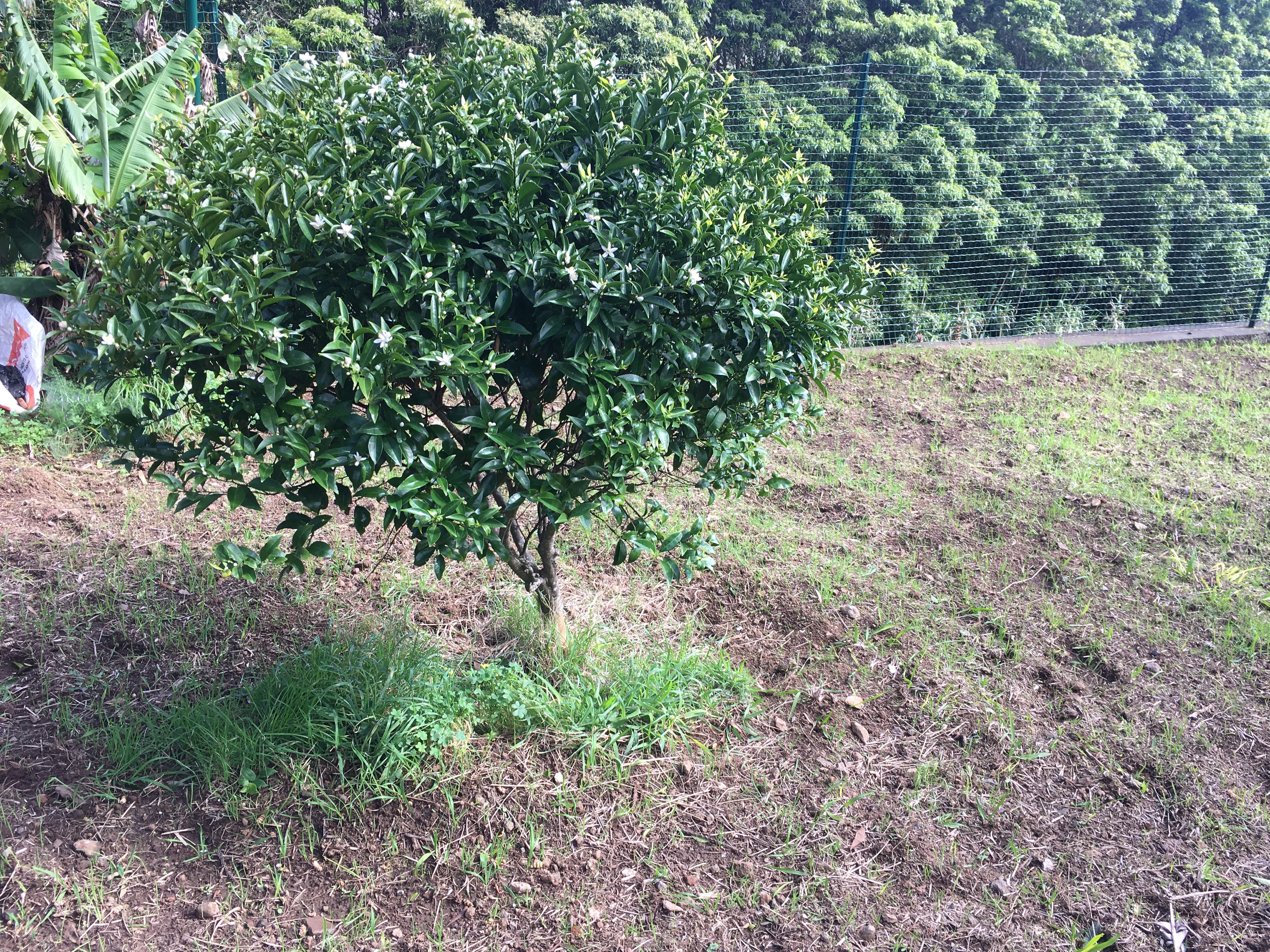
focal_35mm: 29
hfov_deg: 61.7
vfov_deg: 48.2
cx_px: 635
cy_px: 476
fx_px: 1064
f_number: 2.2
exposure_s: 1/214
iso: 25
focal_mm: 4.15
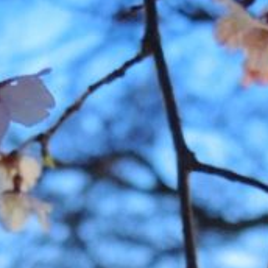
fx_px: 1936
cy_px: 547
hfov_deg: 7.9
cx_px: 137
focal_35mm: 221
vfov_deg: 7.6
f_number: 2.5
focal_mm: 9
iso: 640
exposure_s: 1/13
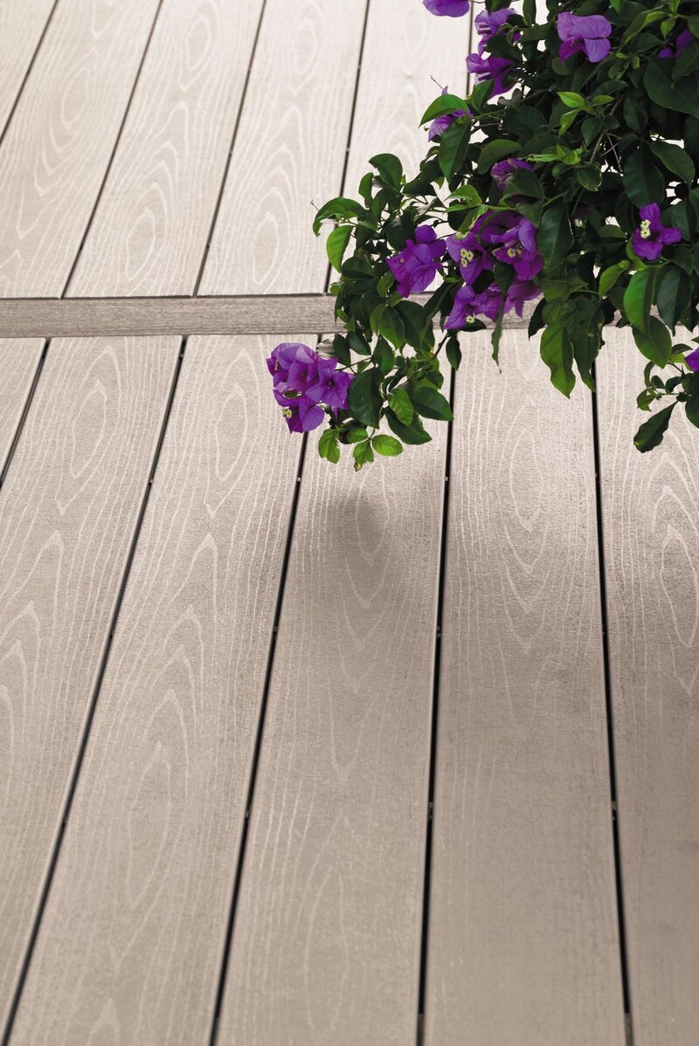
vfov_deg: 14.6
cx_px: 350
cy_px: 523
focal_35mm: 140
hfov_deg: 9.8
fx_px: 4072
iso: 200
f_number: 14
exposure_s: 1/15
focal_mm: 140
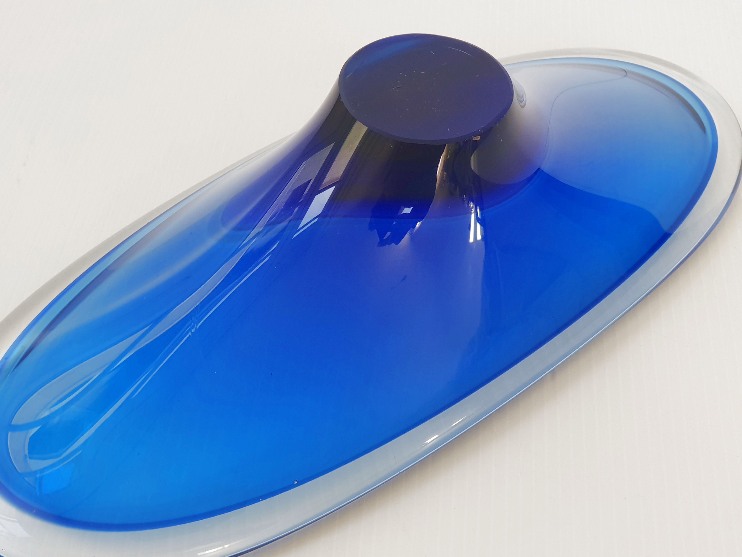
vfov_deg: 23.6
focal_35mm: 62
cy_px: 292
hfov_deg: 31.2
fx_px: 1329
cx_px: 346
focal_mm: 6
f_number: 2.4
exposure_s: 1/33
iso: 40
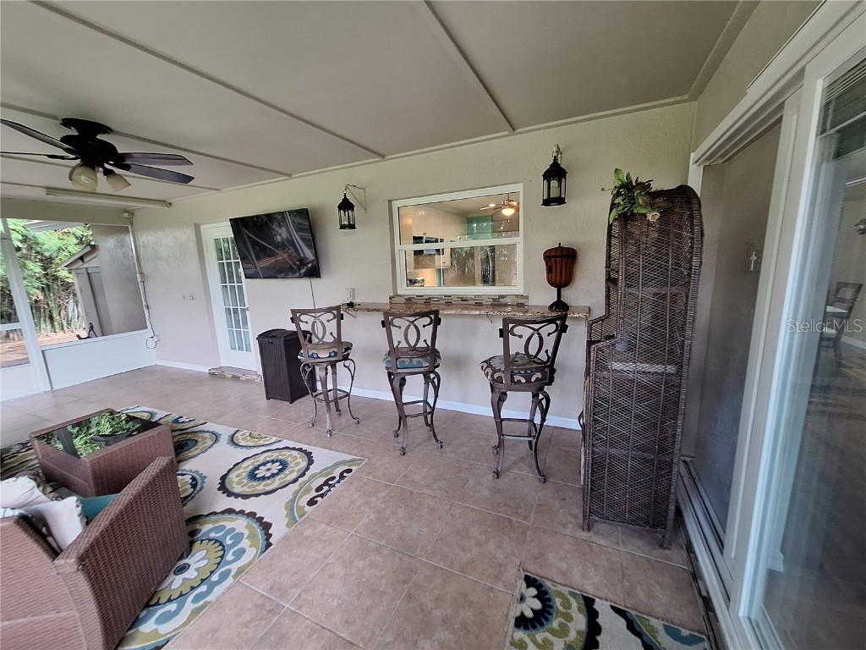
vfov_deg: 89.9
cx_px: 433
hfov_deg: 106.2
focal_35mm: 13
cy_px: 325
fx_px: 325
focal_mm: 1.74
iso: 160
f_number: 2.2
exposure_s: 1/24
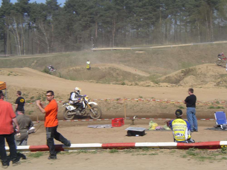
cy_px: 85
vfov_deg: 14.2
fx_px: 682
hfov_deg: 18.9
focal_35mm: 104
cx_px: 114
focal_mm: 16
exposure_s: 1/125
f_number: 9.6
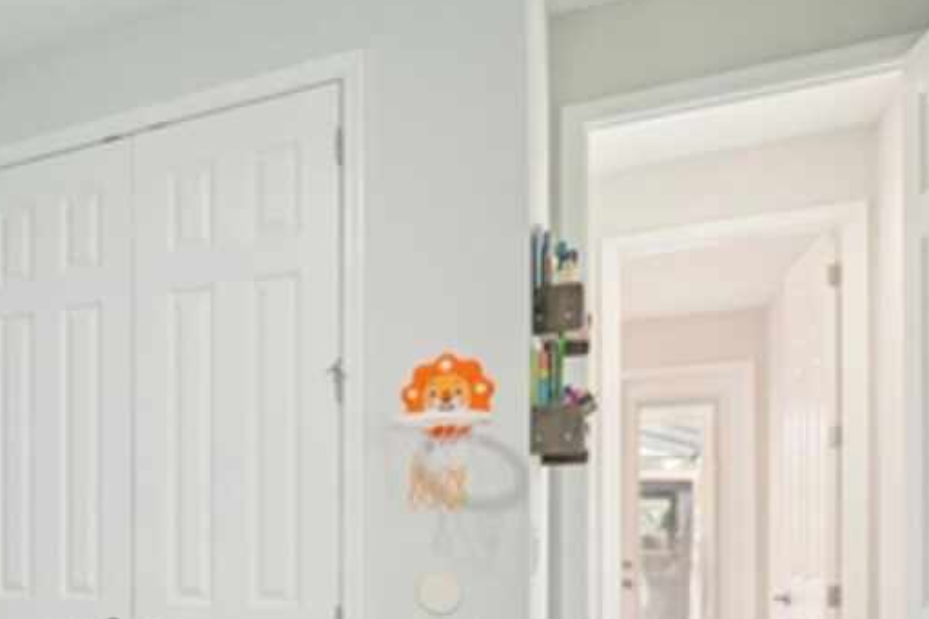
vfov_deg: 36.0
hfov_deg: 44.1
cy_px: 532
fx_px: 903
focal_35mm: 35
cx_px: -51
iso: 200
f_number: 8
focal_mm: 14
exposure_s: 1/3.33
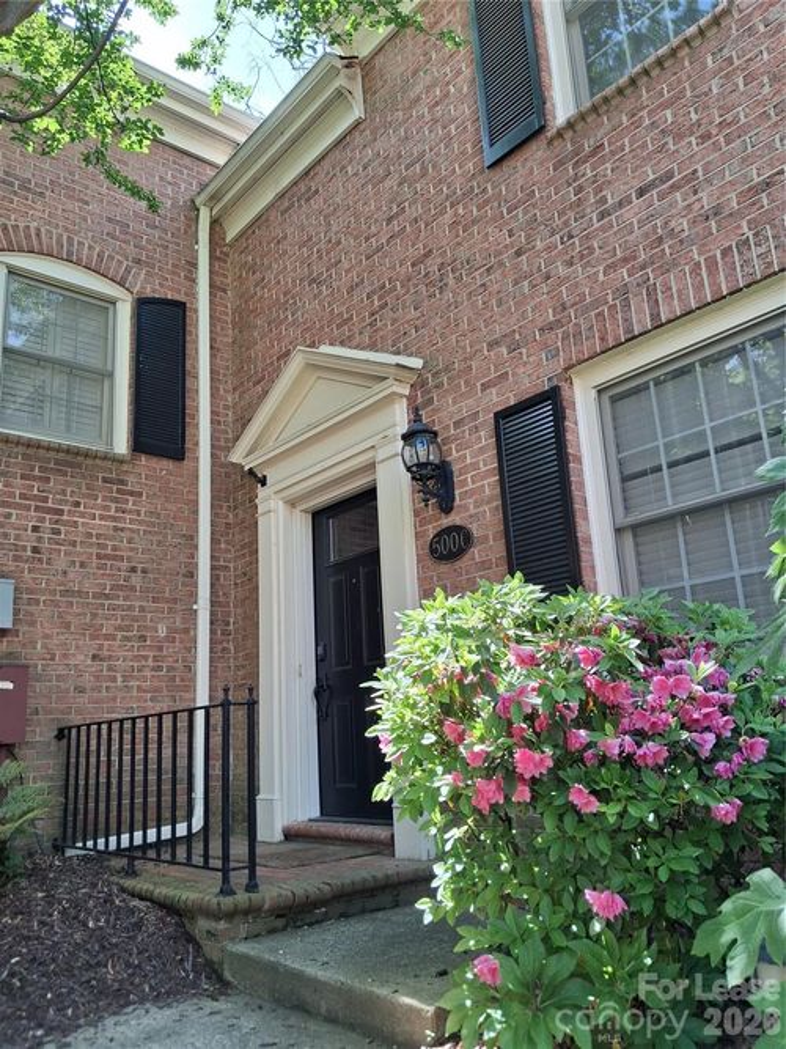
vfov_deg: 65.3
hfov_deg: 51.3
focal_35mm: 27
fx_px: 818
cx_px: 393
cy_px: 524
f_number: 1.8
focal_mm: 4
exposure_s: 1/100
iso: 32
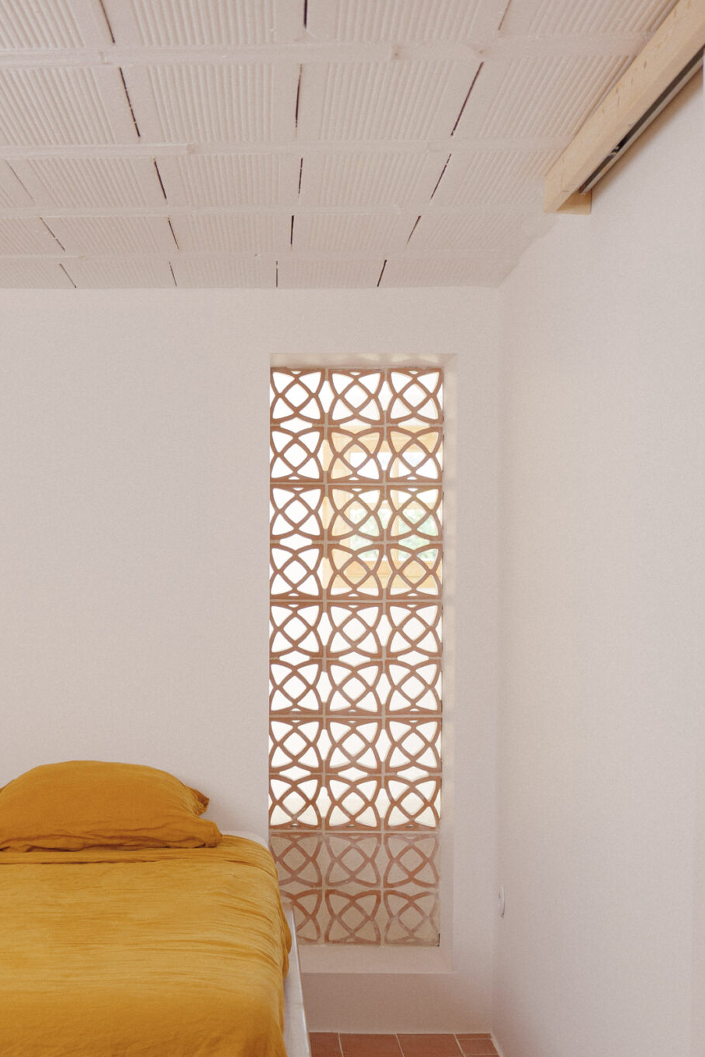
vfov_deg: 29.6
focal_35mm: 68
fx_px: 1996
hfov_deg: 19.9
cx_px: 209
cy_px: 634
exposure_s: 1/50
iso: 800
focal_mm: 34
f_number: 4
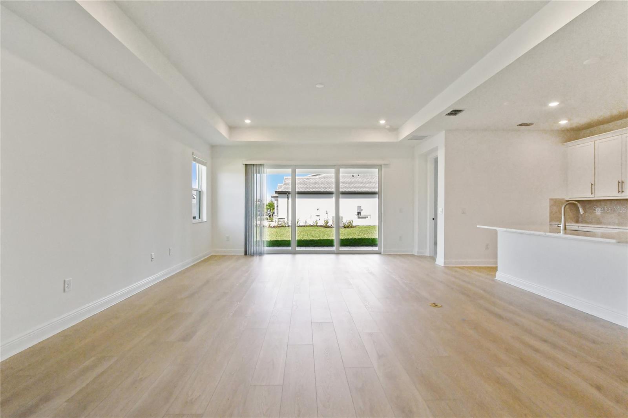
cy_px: 209
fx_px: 262
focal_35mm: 15
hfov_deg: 100.4
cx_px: 314
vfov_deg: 77.3
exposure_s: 1/800
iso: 640
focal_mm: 10
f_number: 7.1
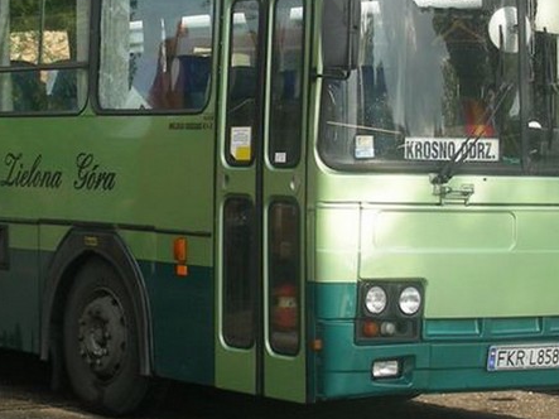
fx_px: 2066
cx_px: 156
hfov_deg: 15.4
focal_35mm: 128
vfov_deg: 11.6
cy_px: 147
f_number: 4
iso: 50
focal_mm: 10.5
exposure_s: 1/252
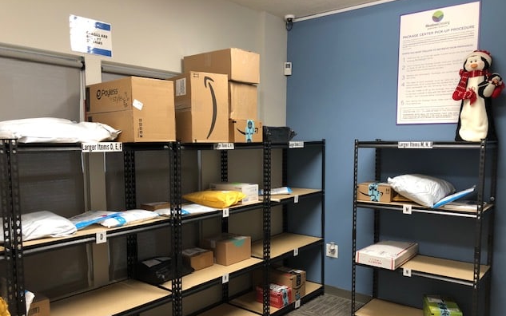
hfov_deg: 62.9
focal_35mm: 30
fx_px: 414
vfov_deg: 41.7
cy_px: 188
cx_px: 255
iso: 50
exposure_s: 1/15
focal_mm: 3.99
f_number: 1.8
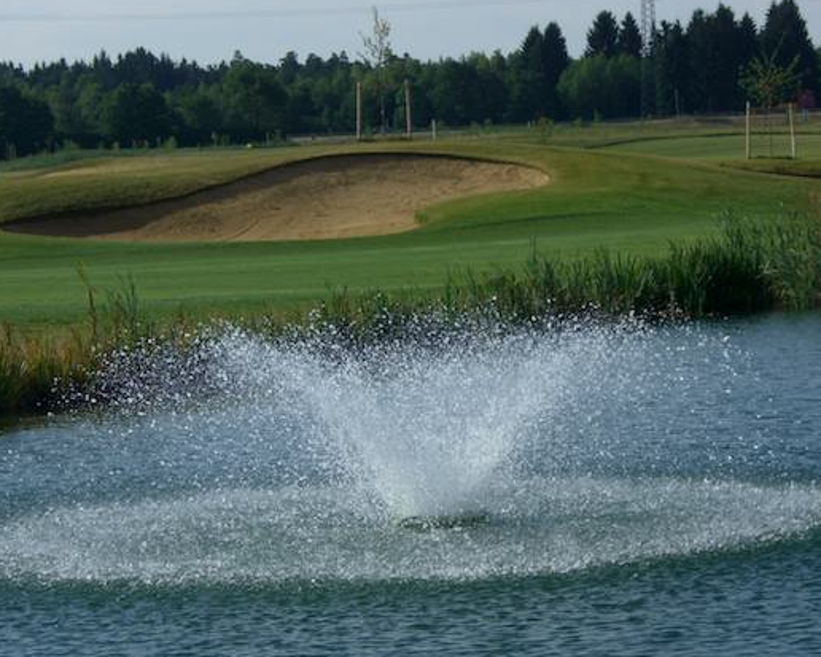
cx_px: 395
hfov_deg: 11.8
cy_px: 409
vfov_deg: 9.4
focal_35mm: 164
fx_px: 3986
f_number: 5.4
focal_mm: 23.7
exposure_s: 1/400
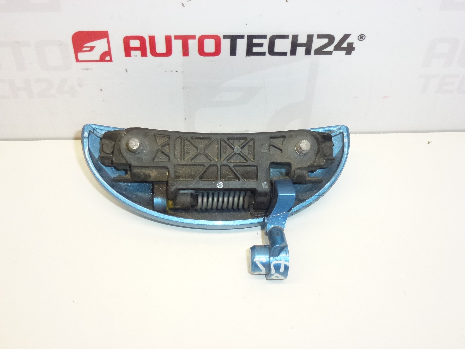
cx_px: 232
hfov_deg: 45.8
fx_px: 551
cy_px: 174
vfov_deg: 35.1
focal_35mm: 41
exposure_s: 1/250
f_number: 3.9
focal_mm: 7.4
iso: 400
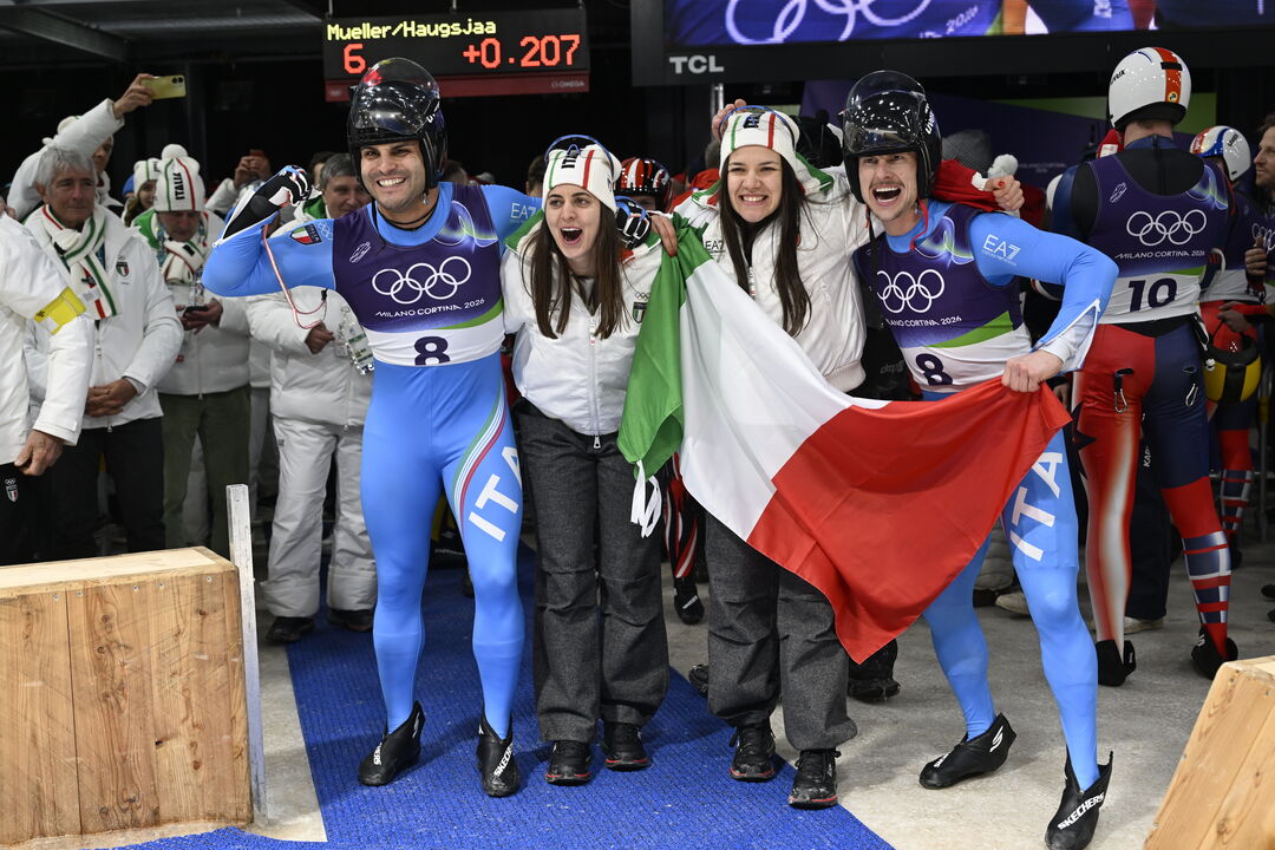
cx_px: 638
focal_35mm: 44
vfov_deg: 30.5
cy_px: 425
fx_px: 1558
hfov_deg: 44.5
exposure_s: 1/400
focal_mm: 44
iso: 800
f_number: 4
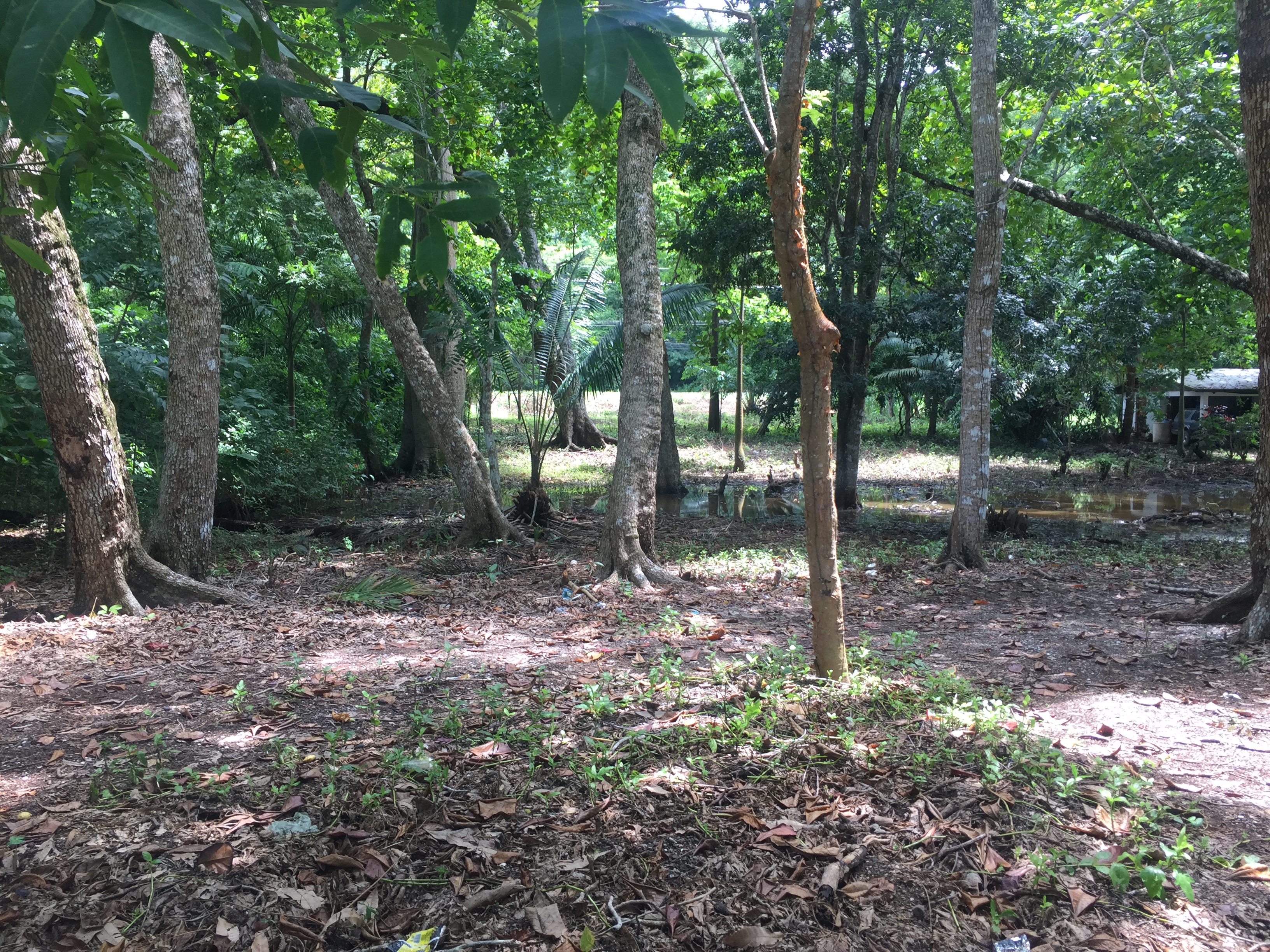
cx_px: 635
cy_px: 476
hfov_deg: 61.7
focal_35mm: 29
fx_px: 1064
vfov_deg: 48.2
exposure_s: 1/120
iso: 32
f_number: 2.2
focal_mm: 4.15
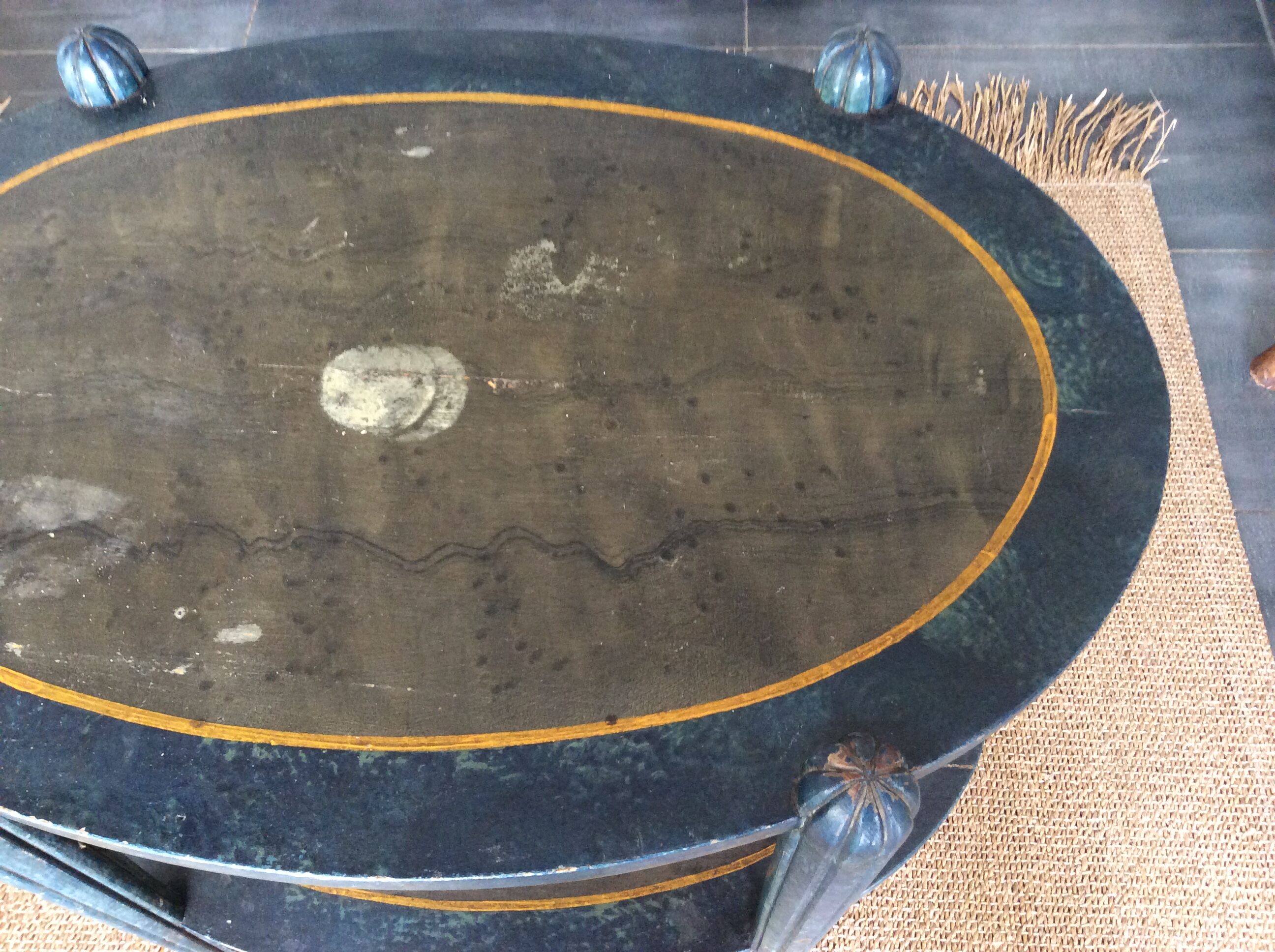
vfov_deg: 44.1
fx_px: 1177
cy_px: 476
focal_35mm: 32
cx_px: 638
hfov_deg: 56.9
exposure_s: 1/25
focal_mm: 3.3
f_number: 2.4
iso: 160
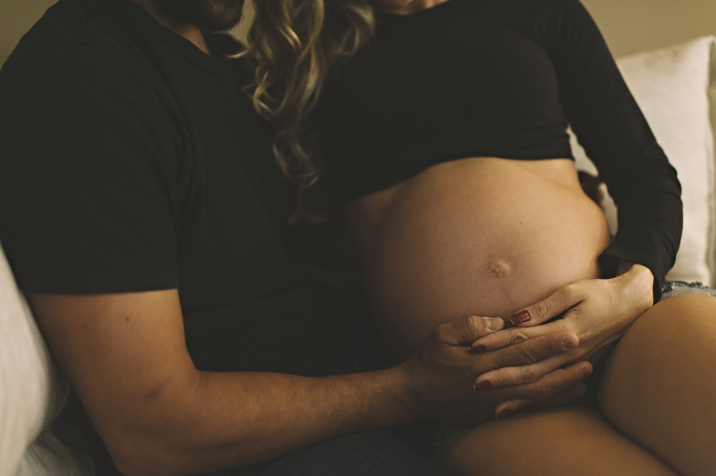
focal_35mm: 35
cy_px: 238
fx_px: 696
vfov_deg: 37.8
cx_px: 358
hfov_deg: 54.5
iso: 800
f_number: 1.4
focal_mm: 35
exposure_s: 1/100
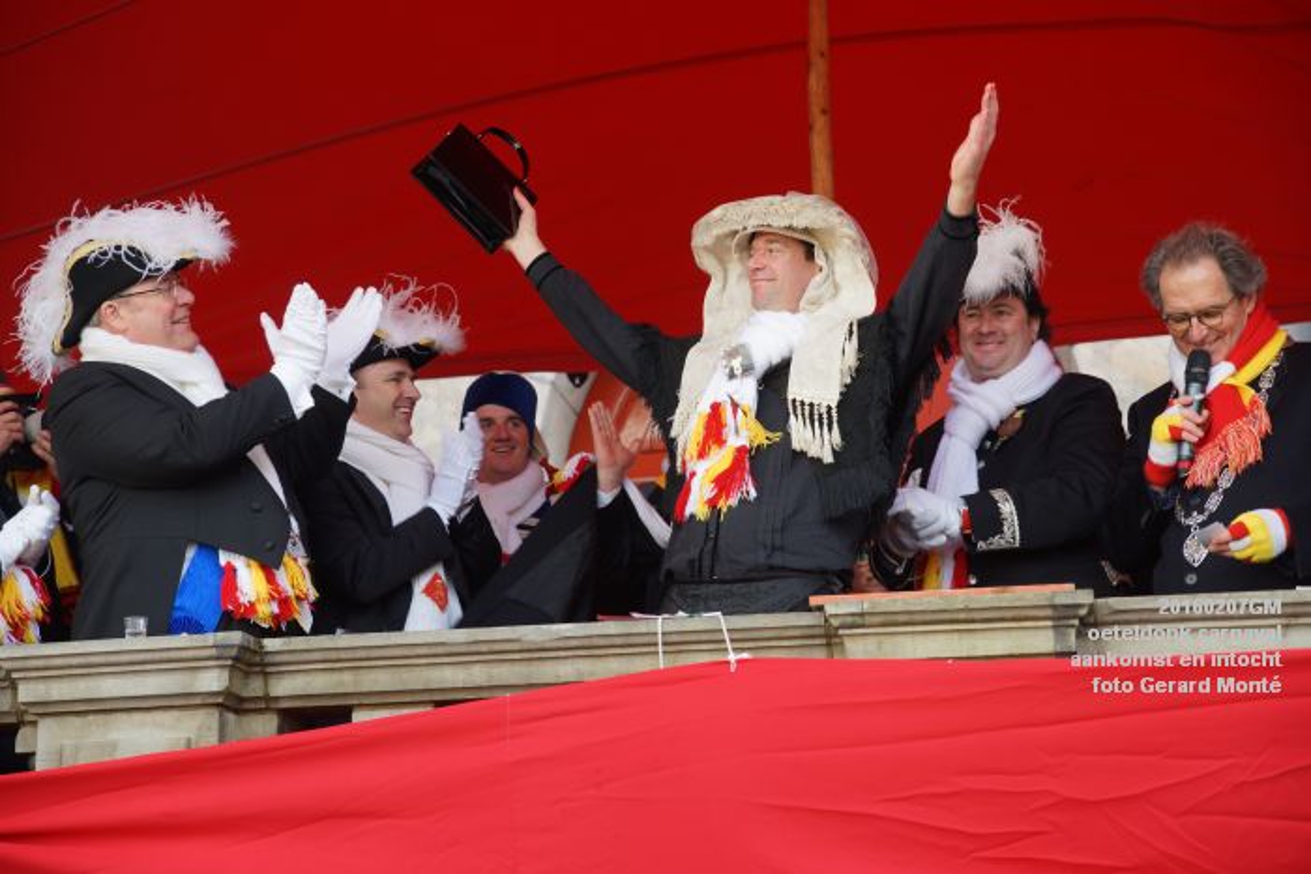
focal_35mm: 70
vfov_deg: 19.5
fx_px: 2550
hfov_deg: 28.8
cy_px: 437
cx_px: 656
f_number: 4
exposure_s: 1/80
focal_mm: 70
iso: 160
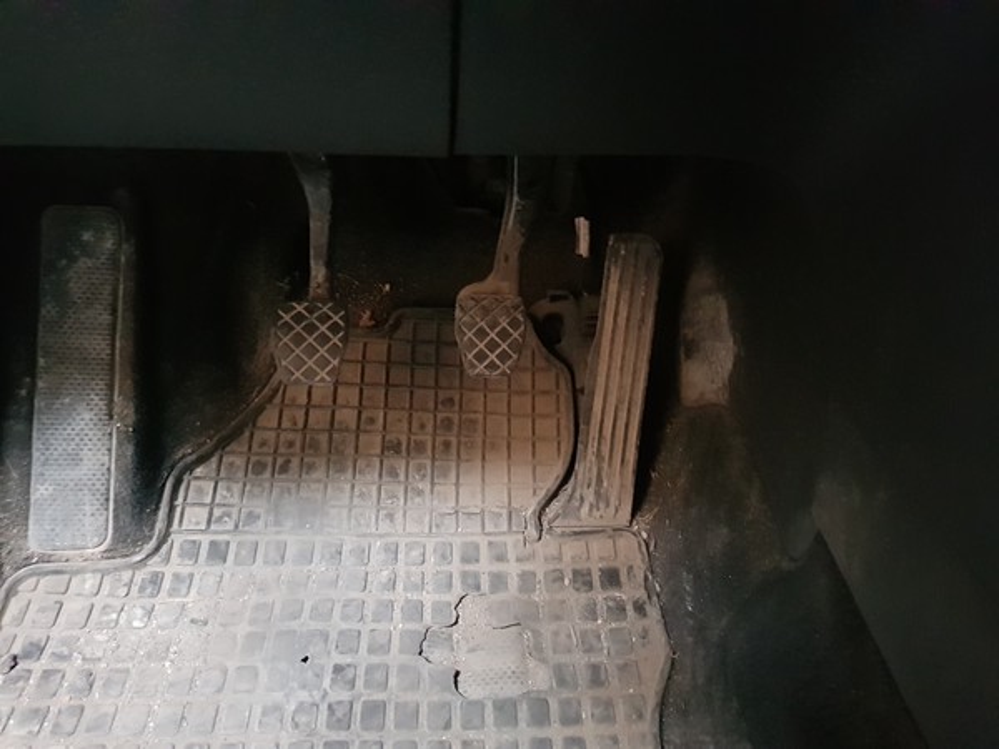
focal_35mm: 26
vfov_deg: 53.1
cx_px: 500
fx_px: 750
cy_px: 374
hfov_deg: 67.3
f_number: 1.7
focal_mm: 4.2
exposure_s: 1/10
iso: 1250
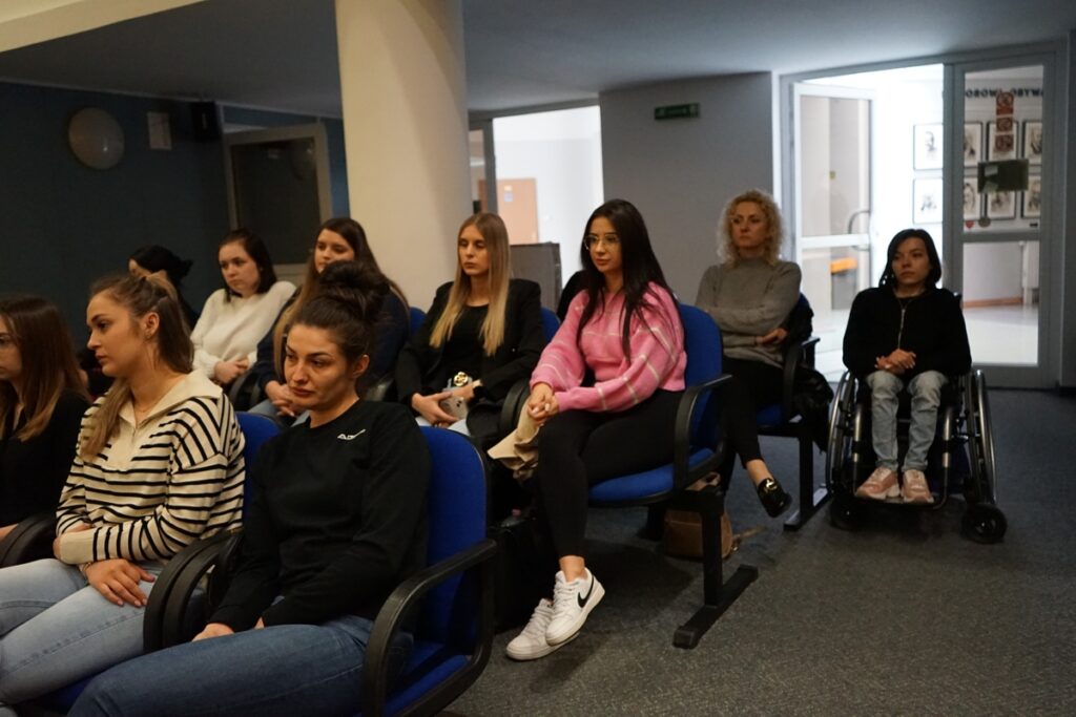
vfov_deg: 43.6
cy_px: 358
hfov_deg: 61.9
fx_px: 897
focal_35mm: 30
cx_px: 538
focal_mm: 30
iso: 6400
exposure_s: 1/160
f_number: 3.5
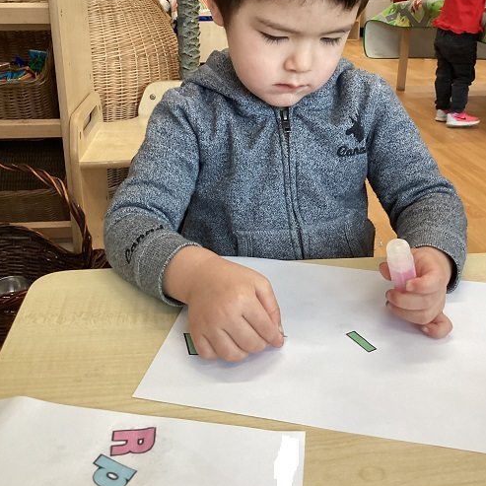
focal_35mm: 37
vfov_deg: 44.5
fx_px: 588
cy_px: 177
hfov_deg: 44.9
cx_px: 243
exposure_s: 1/50
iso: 400
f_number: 2.4
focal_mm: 3.3
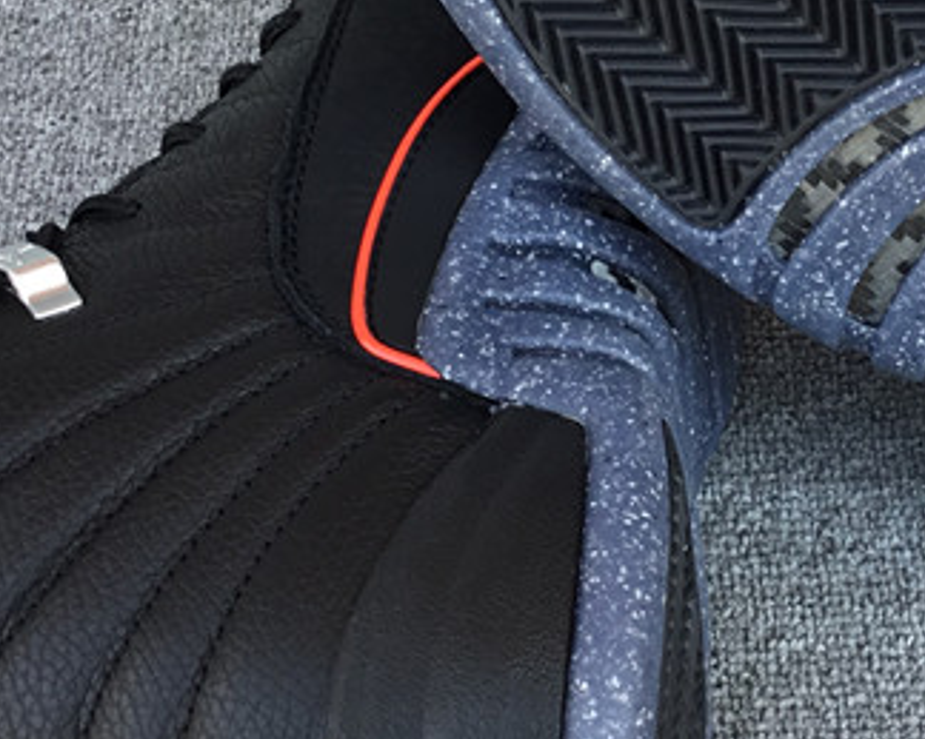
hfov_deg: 22.3
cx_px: 782
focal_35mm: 84
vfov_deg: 18.2
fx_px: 2299
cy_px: 204
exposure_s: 1/100
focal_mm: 3.3
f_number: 2.4
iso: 25
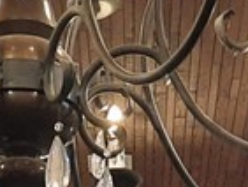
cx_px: 98
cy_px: 652
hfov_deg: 10.9
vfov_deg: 6.9
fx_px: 1298
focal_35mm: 181
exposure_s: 1/40
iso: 320
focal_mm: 4.6
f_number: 2
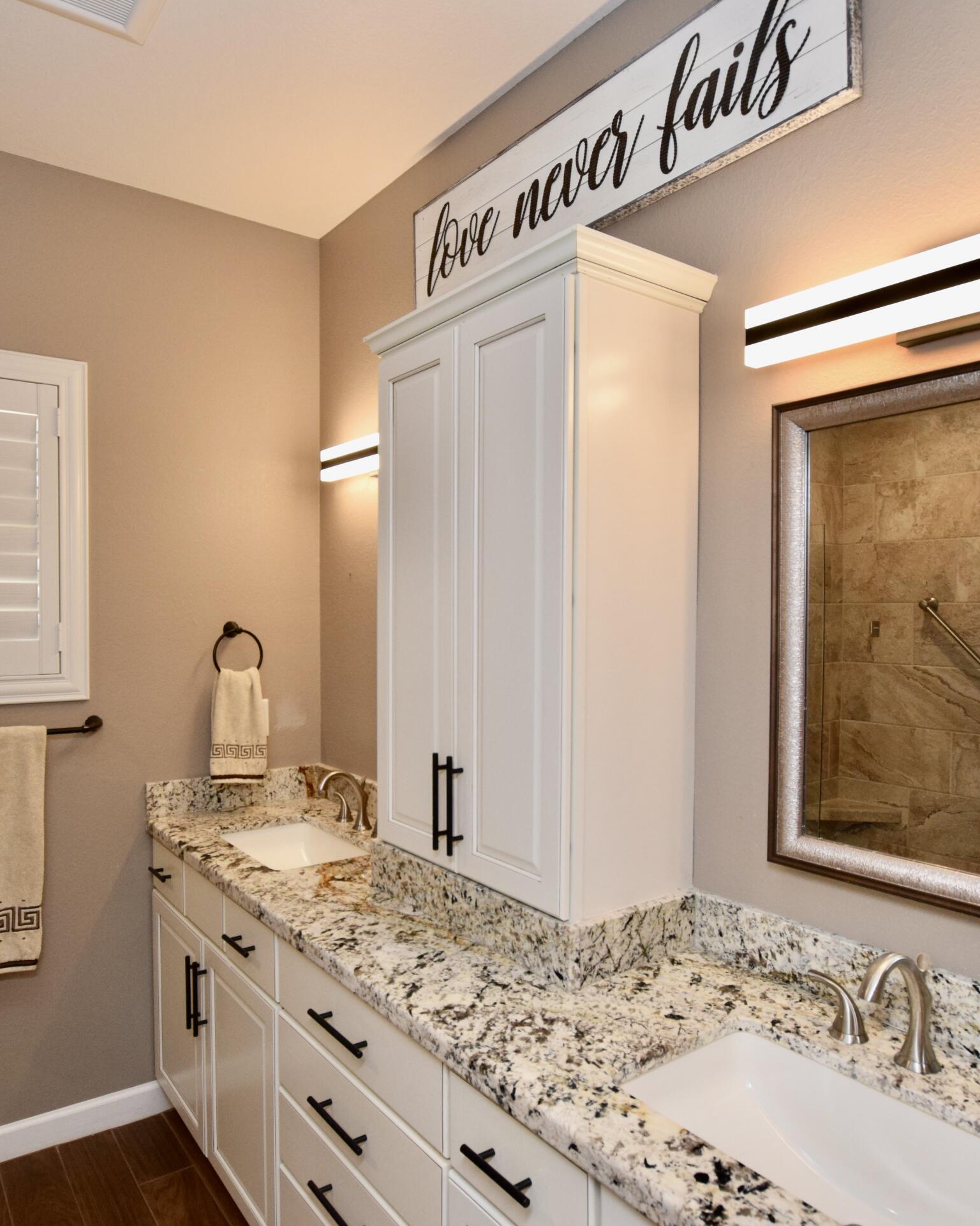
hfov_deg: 62.9
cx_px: 426
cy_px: 626
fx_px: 798
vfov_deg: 75.0
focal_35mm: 22
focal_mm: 10
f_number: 5.6
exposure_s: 1/125
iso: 800
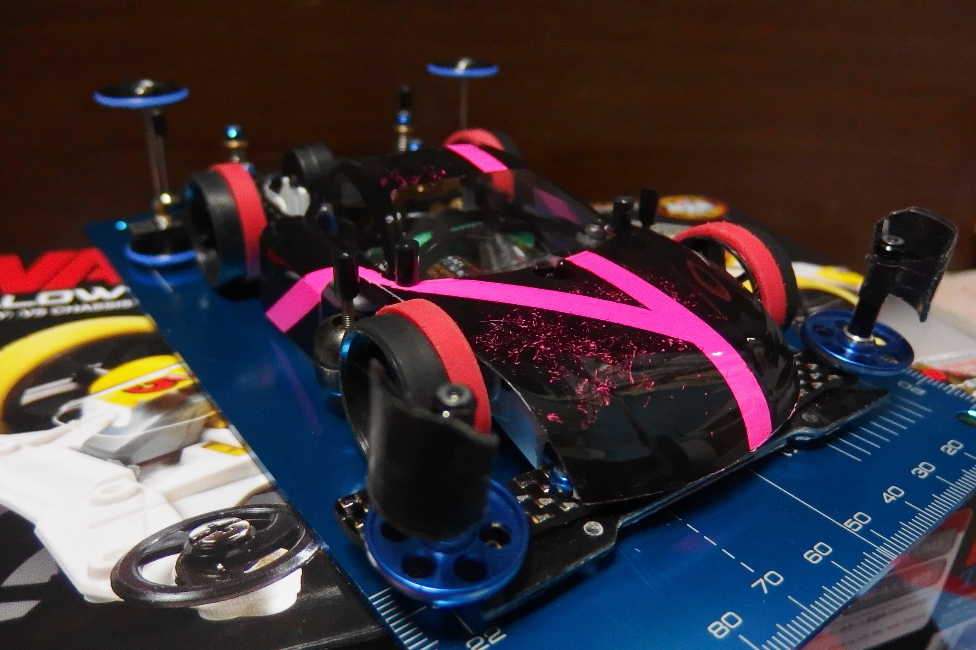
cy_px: 325
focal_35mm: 26
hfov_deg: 69.4
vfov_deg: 49.6
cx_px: 488
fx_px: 705
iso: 1250
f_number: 2
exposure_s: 1/200
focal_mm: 4.7
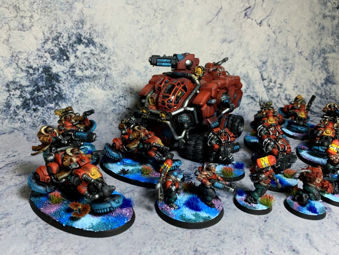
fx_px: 255
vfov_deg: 53.1
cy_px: 128
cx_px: 170
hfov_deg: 67.3
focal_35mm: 26
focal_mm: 4.25
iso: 100
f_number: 1.8
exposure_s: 1/121
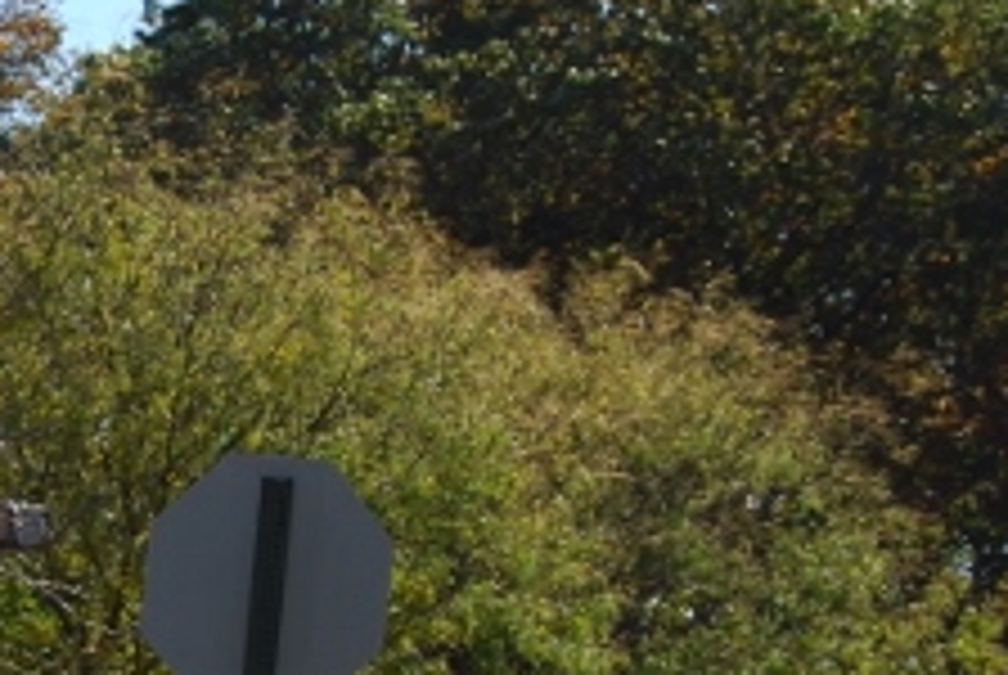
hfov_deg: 11.0
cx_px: -256
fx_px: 5103
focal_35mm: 182
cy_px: 716
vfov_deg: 7.5
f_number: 8
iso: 100
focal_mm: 34
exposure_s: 1/200
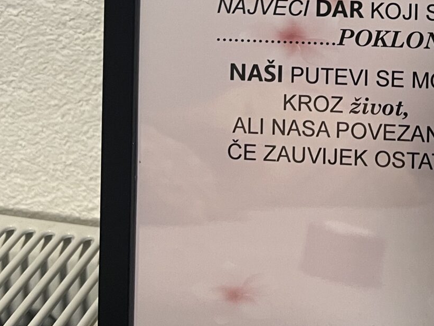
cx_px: 469
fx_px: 1015
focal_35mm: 81
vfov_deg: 16.5
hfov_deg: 22.8
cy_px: -172
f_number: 1.5
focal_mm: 5.7
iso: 125
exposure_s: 1/79
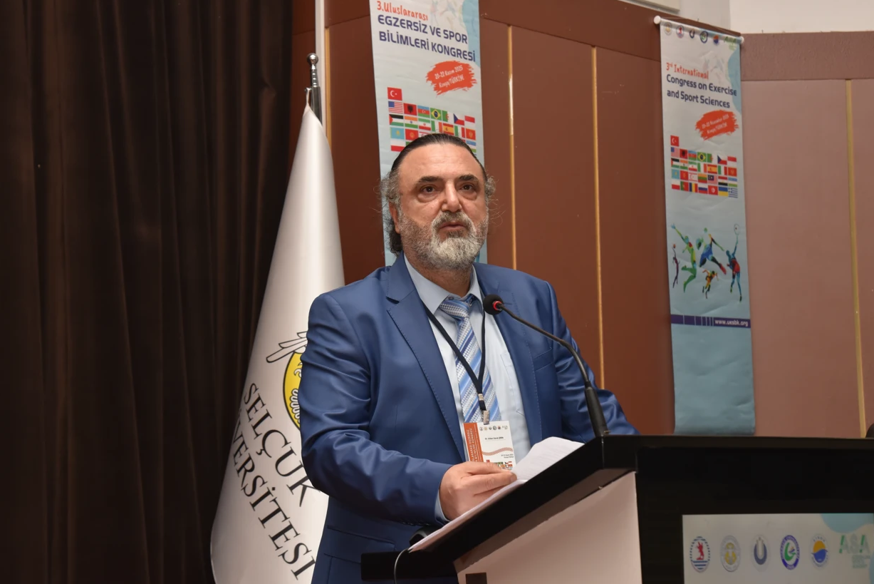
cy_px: 273
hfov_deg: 28.4
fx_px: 1724
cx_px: 435
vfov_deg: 19.2
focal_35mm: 71
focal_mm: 66
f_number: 8
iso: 1600
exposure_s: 1/60
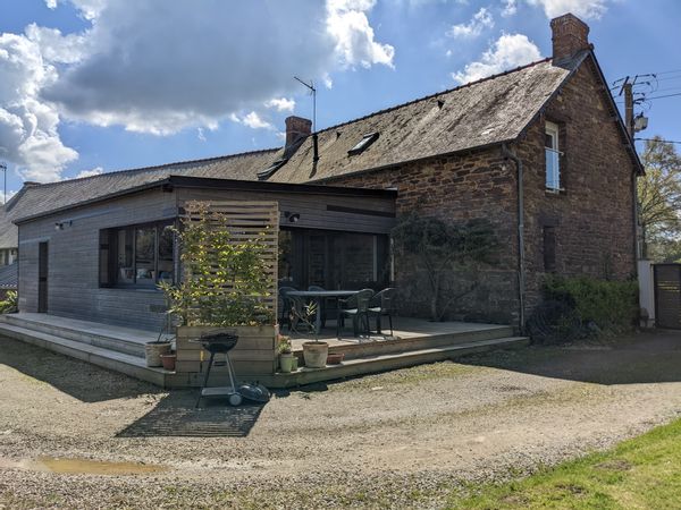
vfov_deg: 51.4
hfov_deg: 65.3
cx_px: 340
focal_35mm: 27
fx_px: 531
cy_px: 255
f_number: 1.73
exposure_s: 1/7812
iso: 58
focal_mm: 4.38
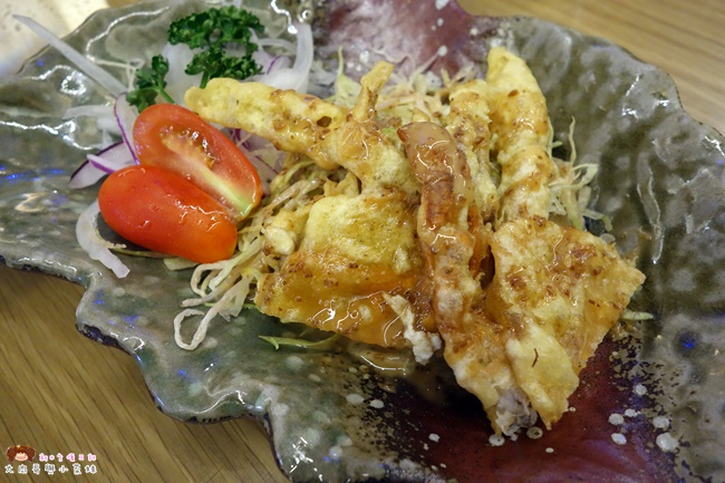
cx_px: 362
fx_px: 564
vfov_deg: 46.4
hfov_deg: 65.5
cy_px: 242
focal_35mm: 28
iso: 1250
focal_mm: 10.4
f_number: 4
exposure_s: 1/30
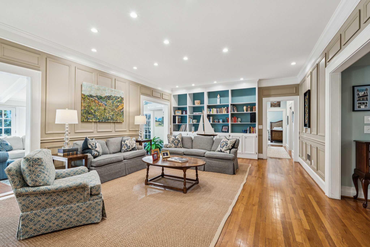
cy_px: 124
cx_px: 185
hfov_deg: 96.7
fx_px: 164
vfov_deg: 73.7
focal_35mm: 16
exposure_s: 1/10
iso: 400
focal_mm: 16
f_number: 8
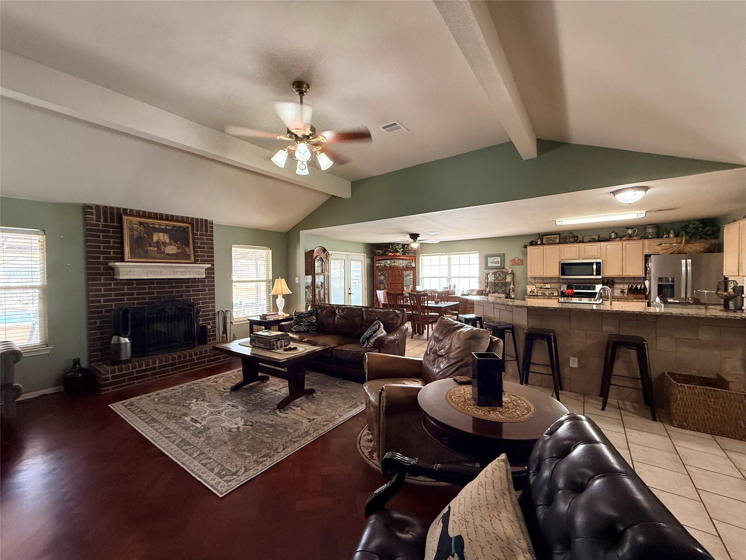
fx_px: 302
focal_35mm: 14
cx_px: 373
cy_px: 280
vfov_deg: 85.7
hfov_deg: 102.1
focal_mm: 2.22
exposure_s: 1/60
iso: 400
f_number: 2.2
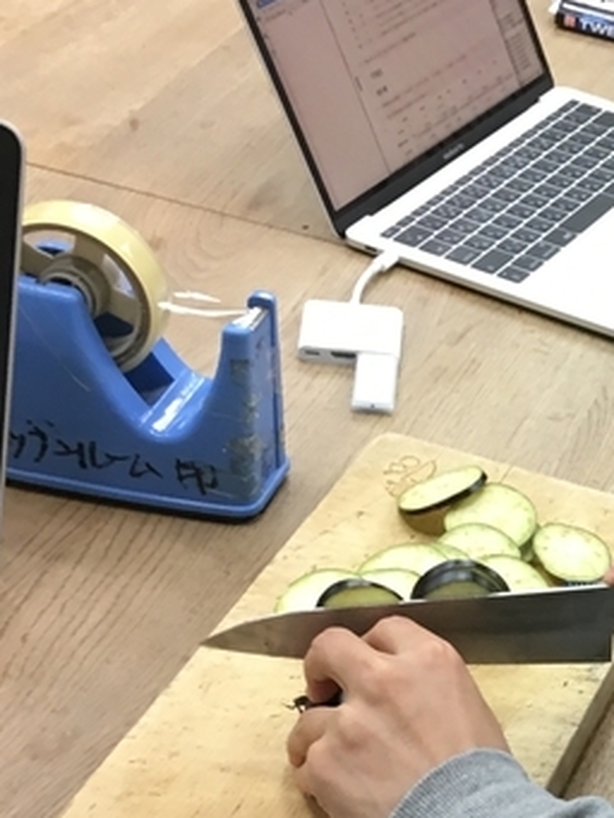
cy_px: 674
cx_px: 820
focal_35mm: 87
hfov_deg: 16.0
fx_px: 2056
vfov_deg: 22.2
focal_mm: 4.15
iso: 100
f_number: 2.2
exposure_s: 1/30
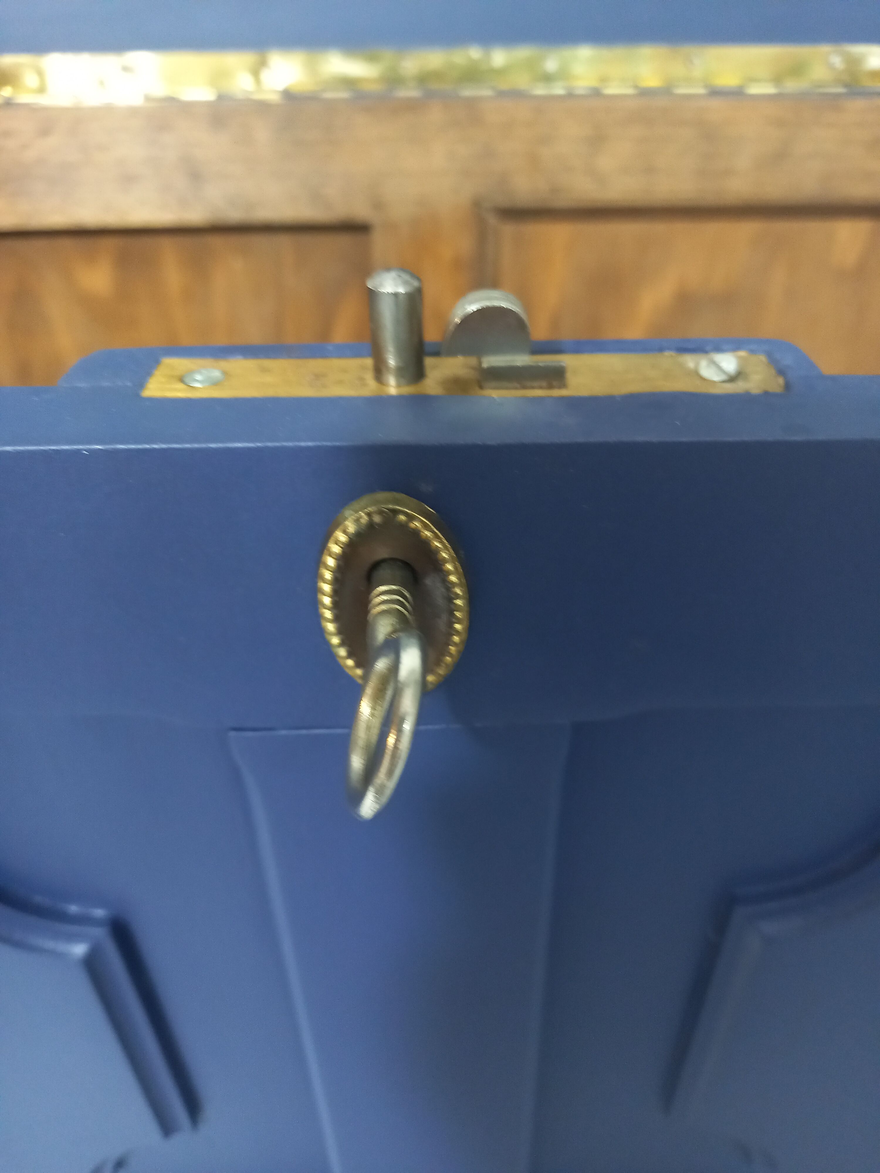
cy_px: 586
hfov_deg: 54.9
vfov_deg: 69.4
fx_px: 847
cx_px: 440
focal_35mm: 25
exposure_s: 1/16.7
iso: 400
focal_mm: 4.6
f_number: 2
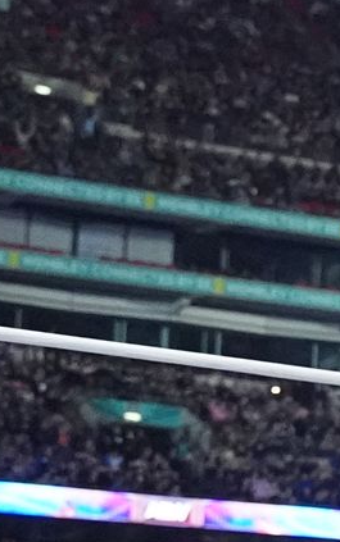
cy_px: 382
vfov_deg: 13.4
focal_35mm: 156
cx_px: 1164
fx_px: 2309
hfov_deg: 7.1
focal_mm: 30
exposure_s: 1/800
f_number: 3.5
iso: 8000
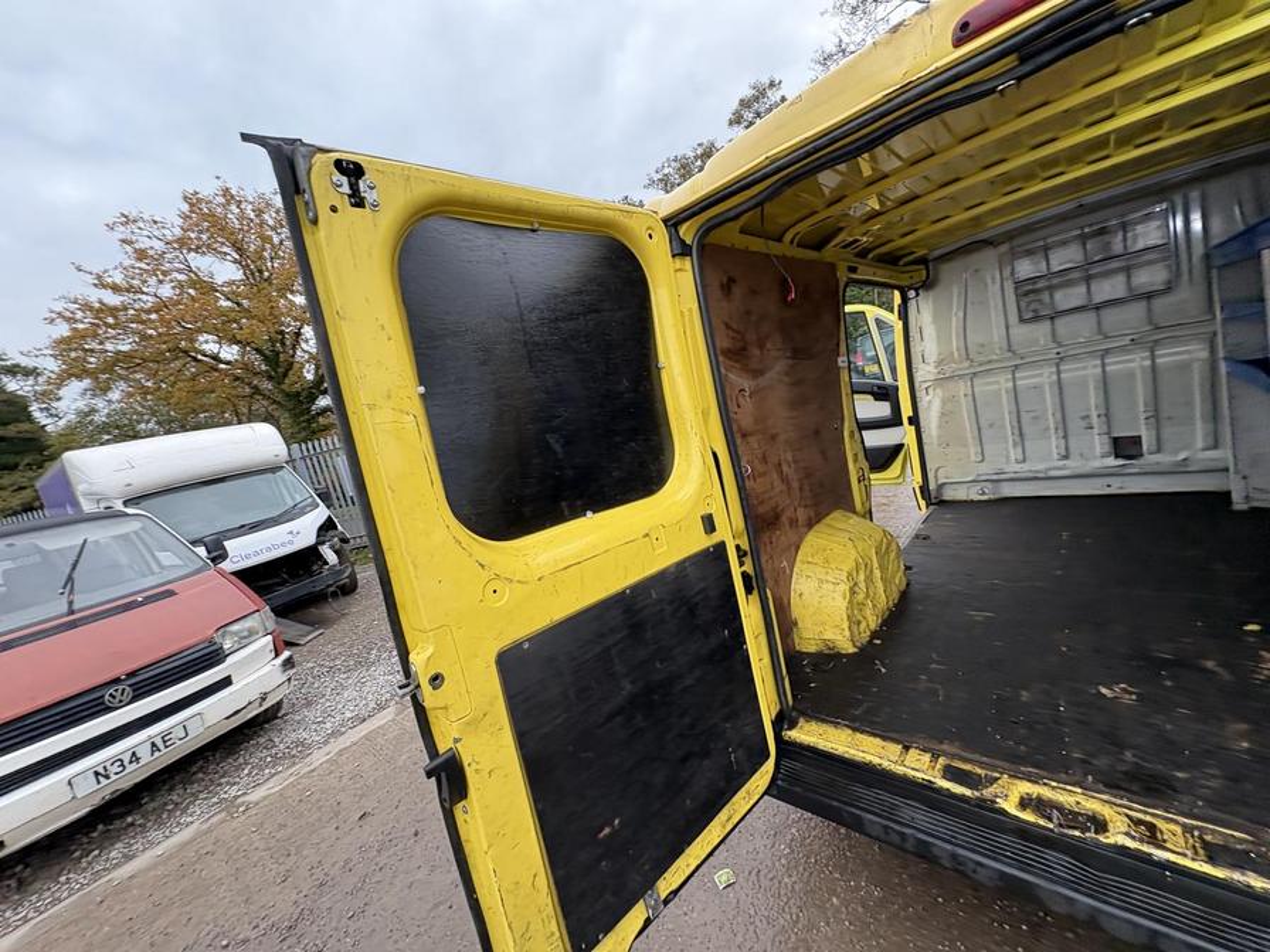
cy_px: 476
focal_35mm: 14
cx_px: 635
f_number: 2.2
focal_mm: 2.22
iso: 50
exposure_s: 1/113
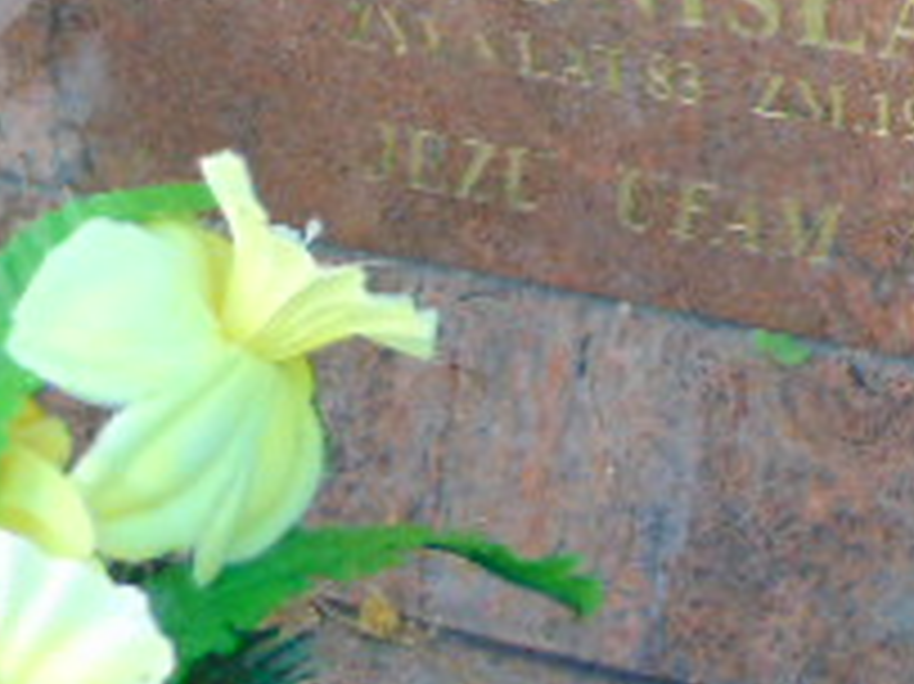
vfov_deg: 17.0
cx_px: 882
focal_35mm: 79
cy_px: -320
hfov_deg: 23.8
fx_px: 2085
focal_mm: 4.5
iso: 200
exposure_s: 1/125
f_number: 3
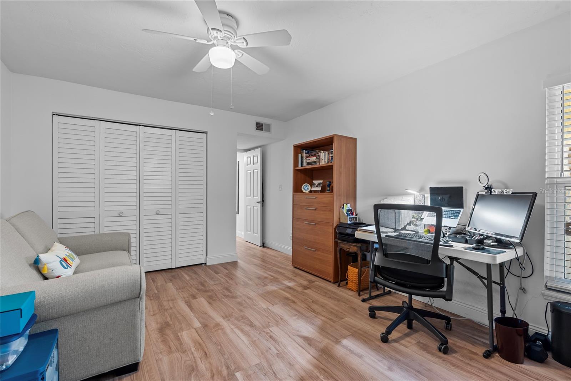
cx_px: 286
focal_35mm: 16
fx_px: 254
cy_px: 190
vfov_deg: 73.7
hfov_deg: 96.7
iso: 250
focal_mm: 16
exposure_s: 6
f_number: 9
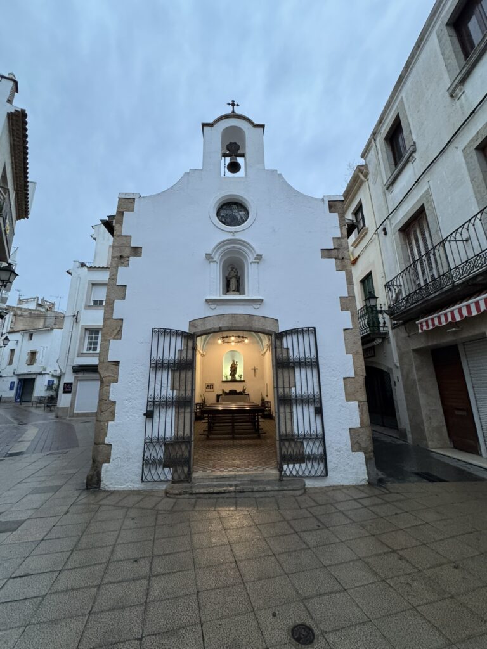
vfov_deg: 102.1
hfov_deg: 85.7
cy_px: 324
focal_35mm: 14
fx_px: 263
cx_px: 244
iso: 400
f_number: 2.2
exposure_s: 1/50
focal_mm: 2.22
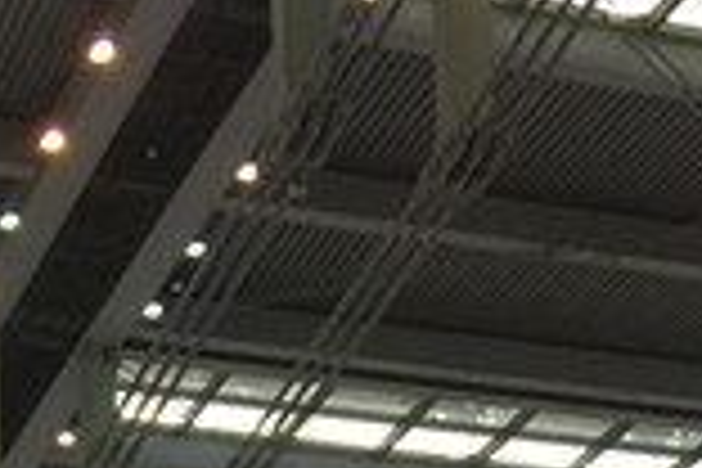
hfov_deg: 17.3
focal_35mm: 116
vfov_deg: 10.6
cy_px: 990
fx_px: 2262
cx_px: 4
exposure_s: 1/33
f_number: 2.2
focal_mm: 4.15
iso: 32
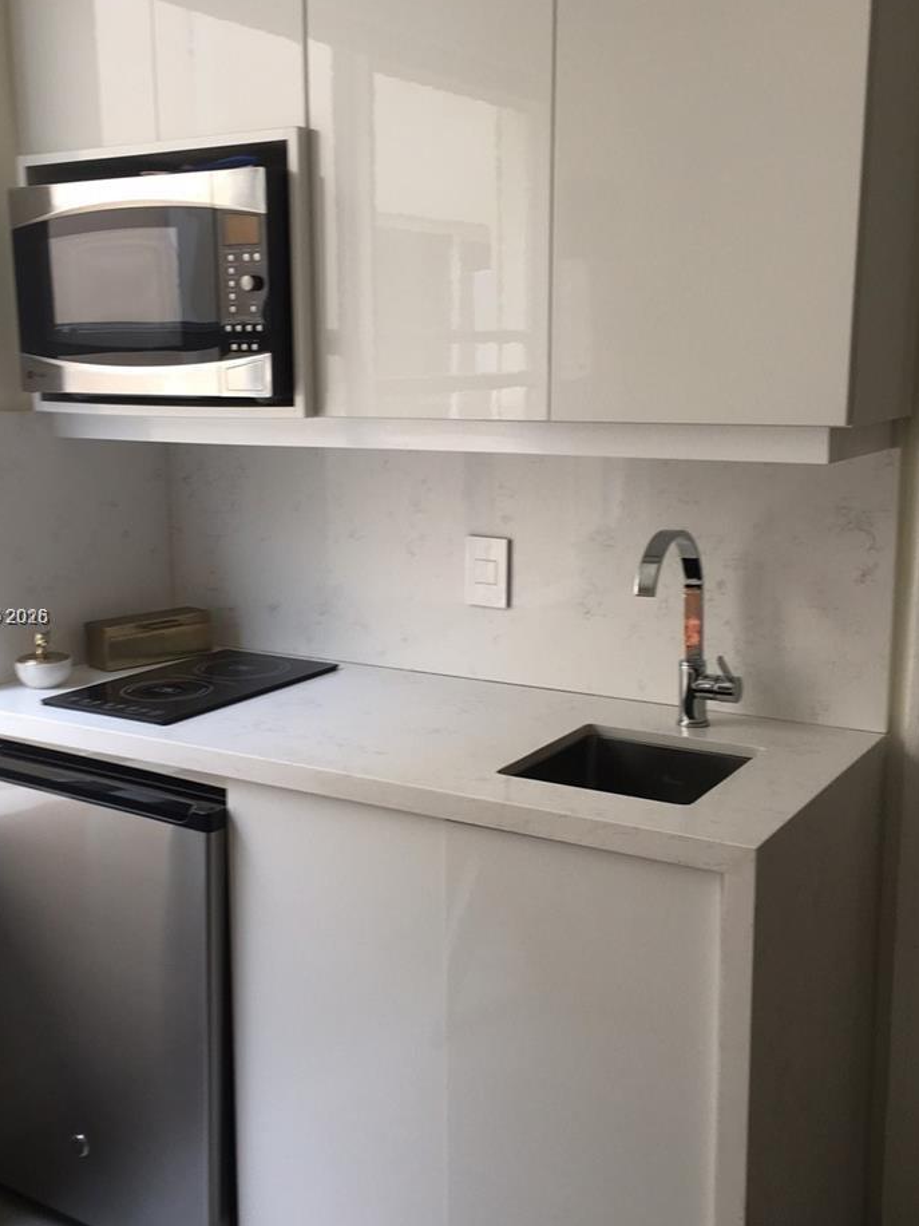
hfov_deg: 37.7
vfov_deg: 49.0
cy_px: 618
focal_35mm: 38
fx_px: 1345
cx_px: 403
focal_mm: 4.15
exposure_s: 1/60
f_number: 2.2
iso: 32
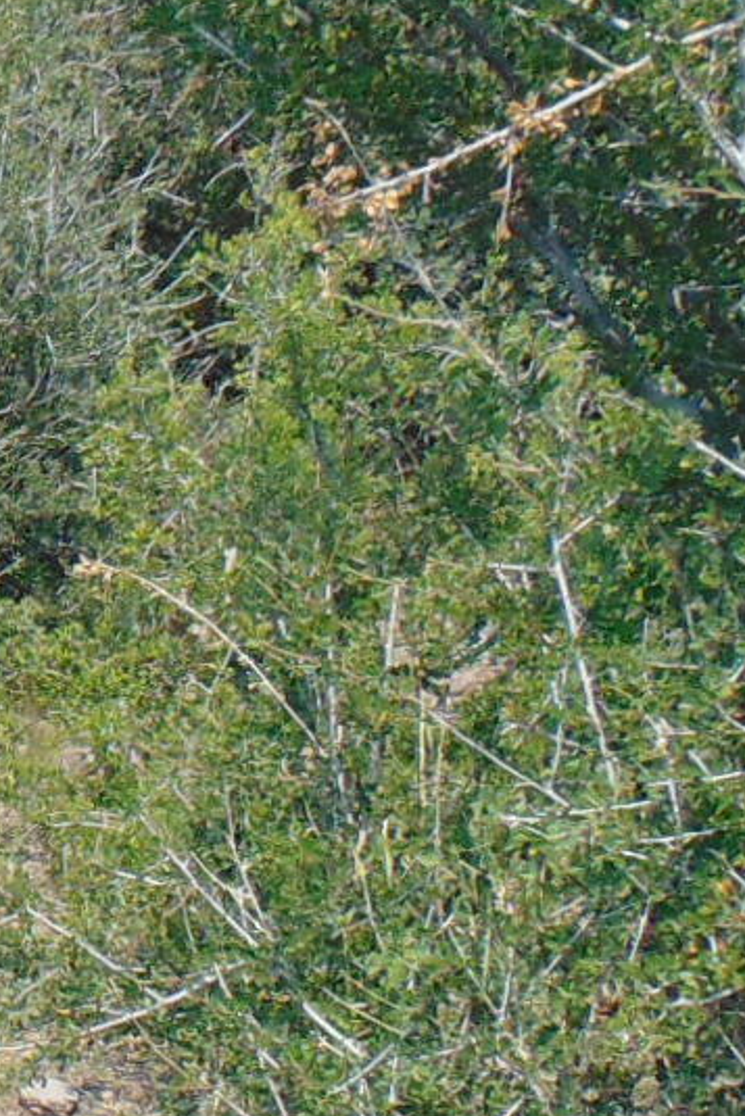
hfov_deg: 9.7
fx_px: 3908
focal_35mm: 126
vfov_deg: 16.3
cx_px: -1014
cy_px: 584
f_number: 7.7
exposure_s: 1/200
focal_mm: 4.5
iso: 80
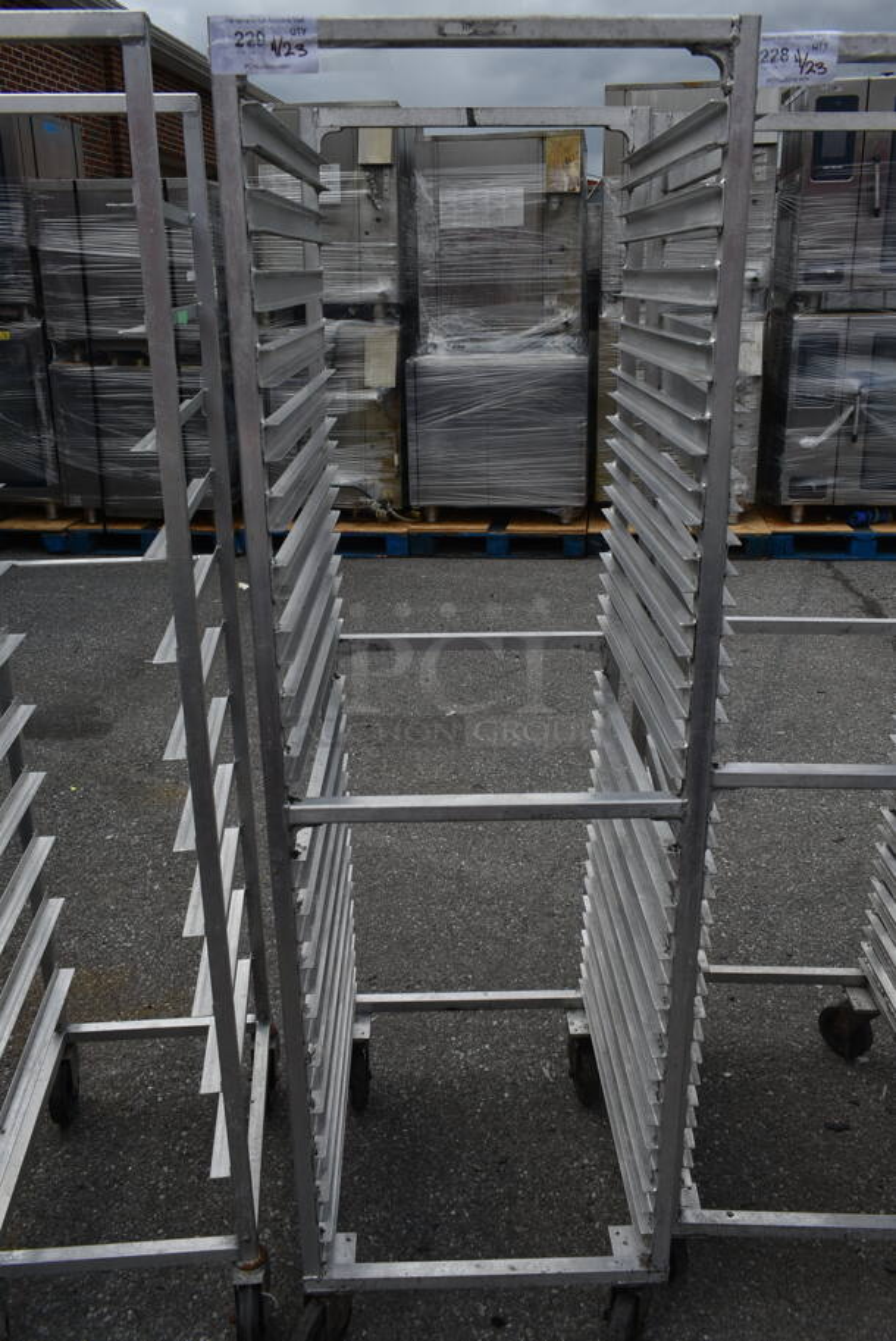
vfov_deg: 61.9
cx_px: 448
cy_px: 670
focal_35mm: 30
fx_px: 1118
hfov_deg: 43.7
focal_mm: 20
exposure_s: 1/250
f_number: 8
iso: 100
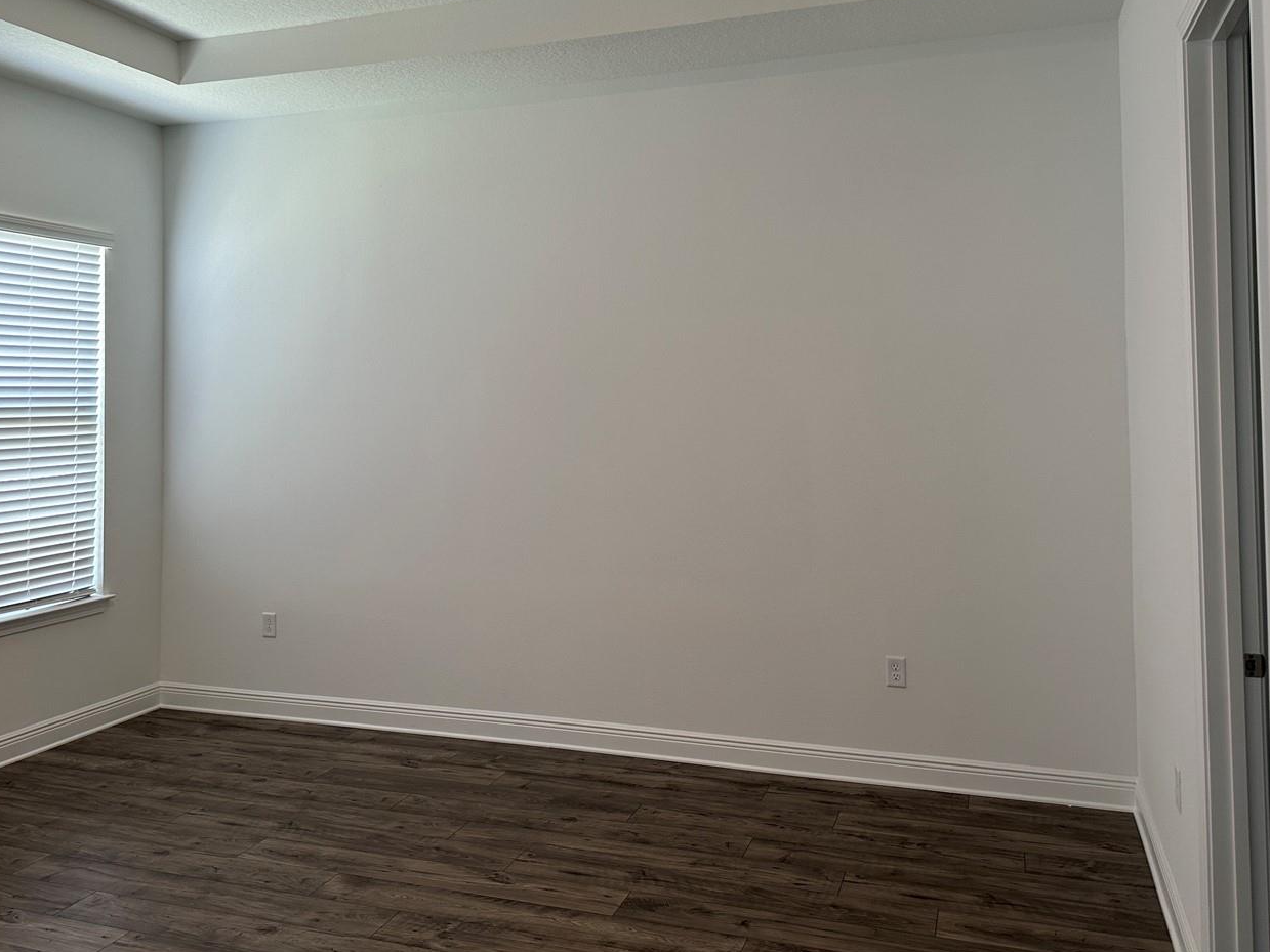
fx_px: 1137
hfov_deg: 58.2
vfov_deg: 45.0
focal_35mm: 31
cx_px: 563
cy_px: 341
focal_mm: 6.86
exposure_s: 1/120
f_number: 1.78
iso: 125
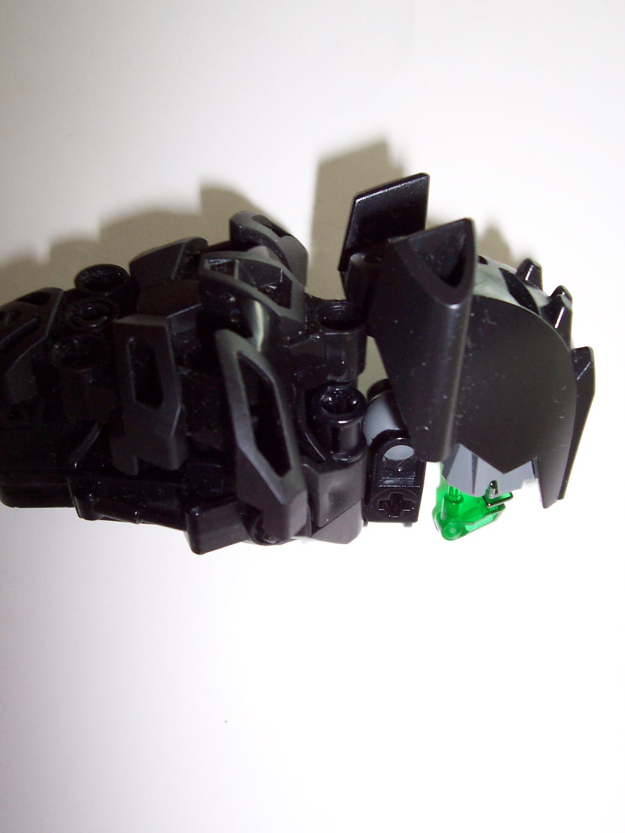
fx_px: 891
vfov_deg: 50.1
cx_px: 312
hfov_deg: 38.7
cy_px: 416
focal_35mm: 37
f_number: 2.8
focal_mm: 5.6
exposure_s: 1/60
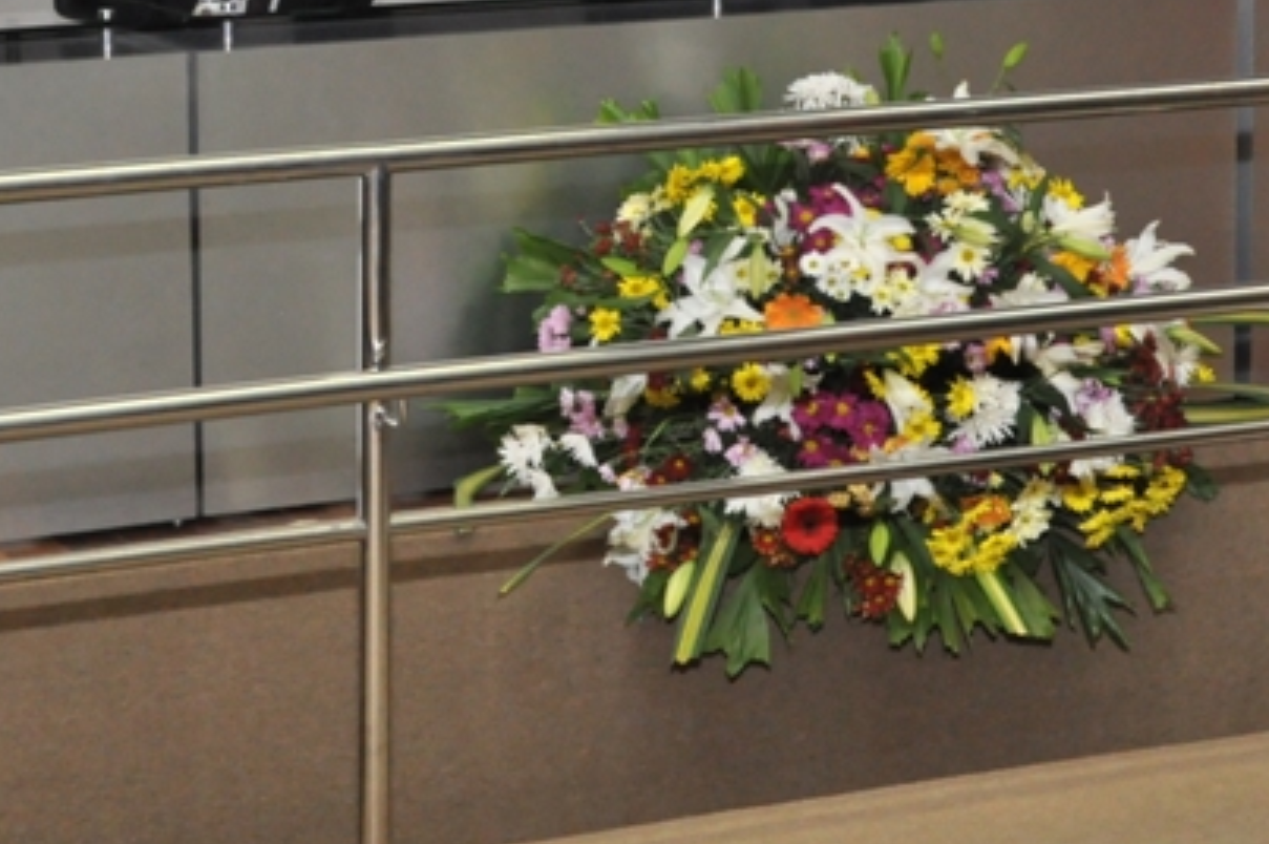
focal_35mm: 122
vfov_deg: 11.1
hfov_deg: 16.7
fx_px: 4297
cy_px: 38
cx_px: 337
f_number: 7.1
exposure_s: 1/60
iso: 1250
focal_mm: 32
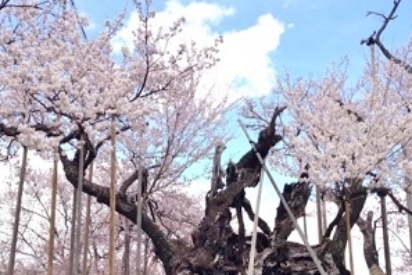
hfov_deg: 38.2
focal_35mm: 52
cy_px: 151
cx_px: 225
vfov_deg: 26.0
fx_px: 595
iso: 50
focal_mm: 4.12
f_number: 2.4
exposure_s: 1/638
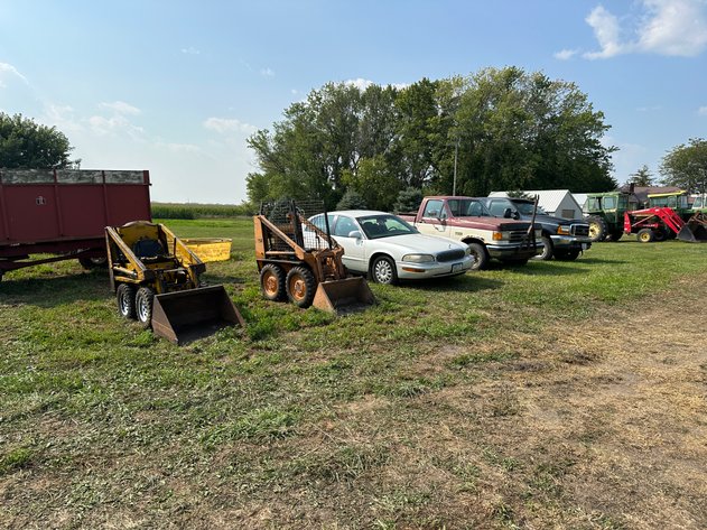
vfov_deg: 56.8
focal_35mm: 24
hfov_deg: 71.6
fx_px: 490
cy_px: 265
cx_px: 354
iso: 80
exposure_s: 1/4762
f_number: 1.78
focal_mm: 6.86
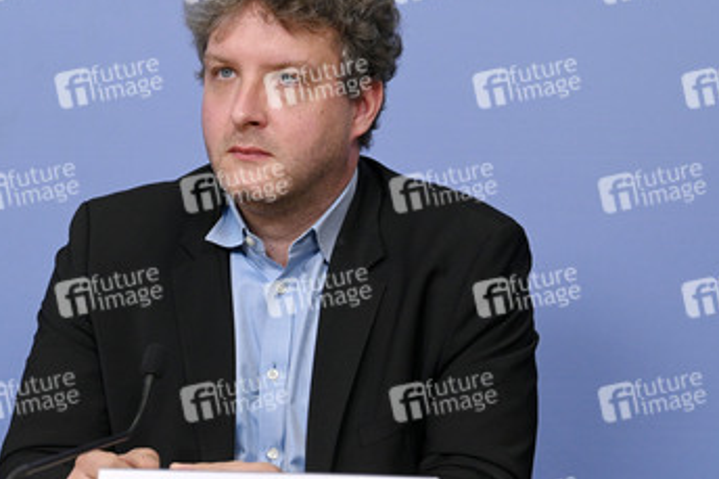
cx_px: 262
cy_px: 241
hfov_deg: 11.6
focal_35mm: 177
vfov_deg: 7.7
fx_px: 3533
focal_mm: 135
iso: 4000
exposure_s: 1/800
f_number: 5.6
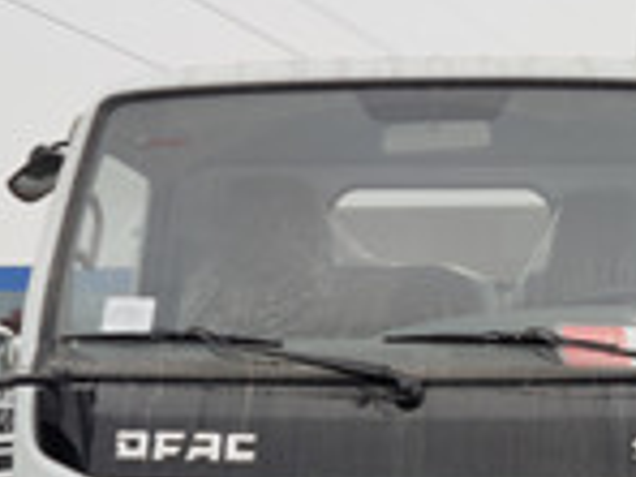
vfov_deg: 12.0
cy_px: 514
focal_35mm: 122
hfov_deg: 16.1
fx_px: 2242
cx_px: 400
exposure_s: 1/455
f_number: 1.79
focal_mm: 4.74
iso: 50
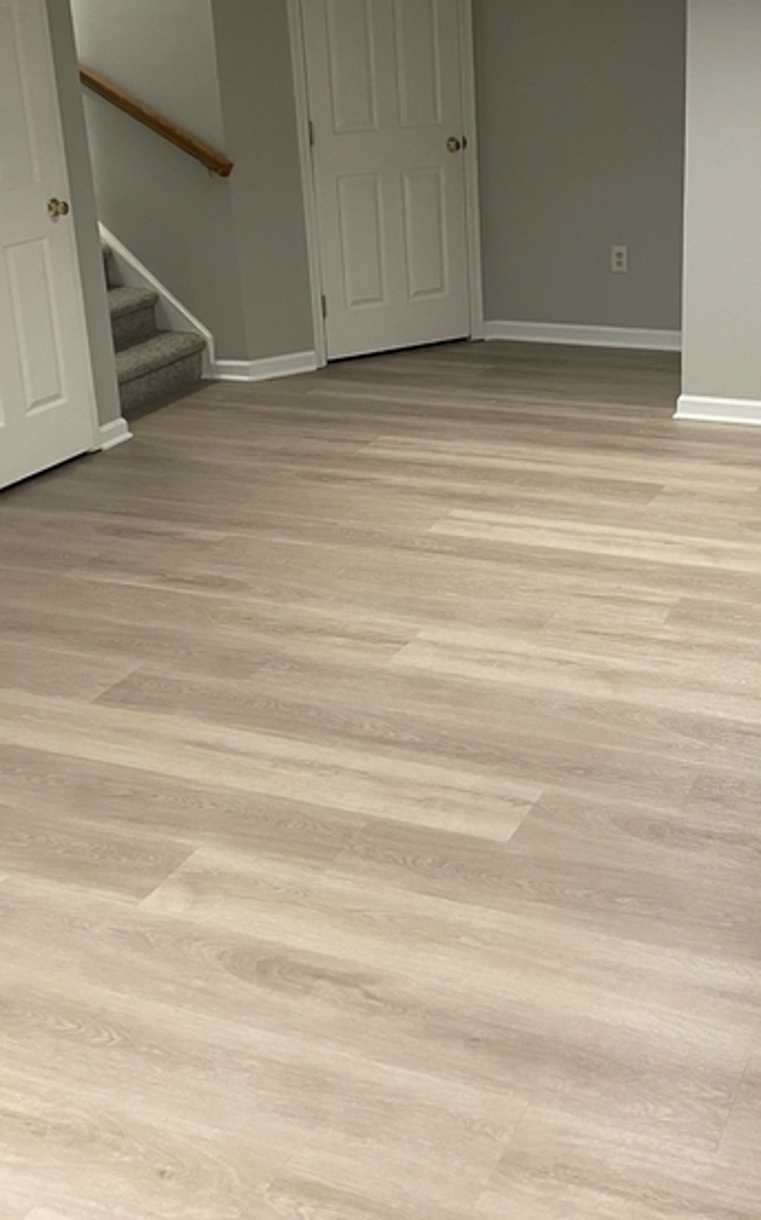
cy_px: 484
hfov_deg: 28.5
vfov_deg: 44.1
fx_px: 1494
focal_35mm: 45
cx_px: 480
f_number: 1.6
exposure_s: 1/60
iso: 320
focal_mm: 4.2
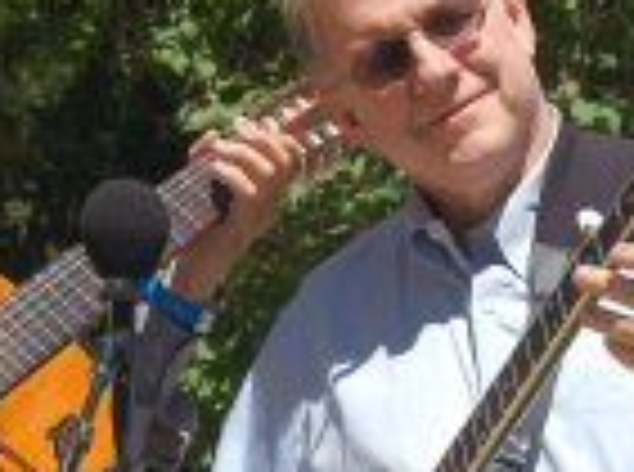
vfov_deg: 7.9
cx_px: 310
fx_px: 3398
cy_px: 303
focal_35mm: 186
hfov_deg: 10.7
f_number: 9
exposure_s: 1/320
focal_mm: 42
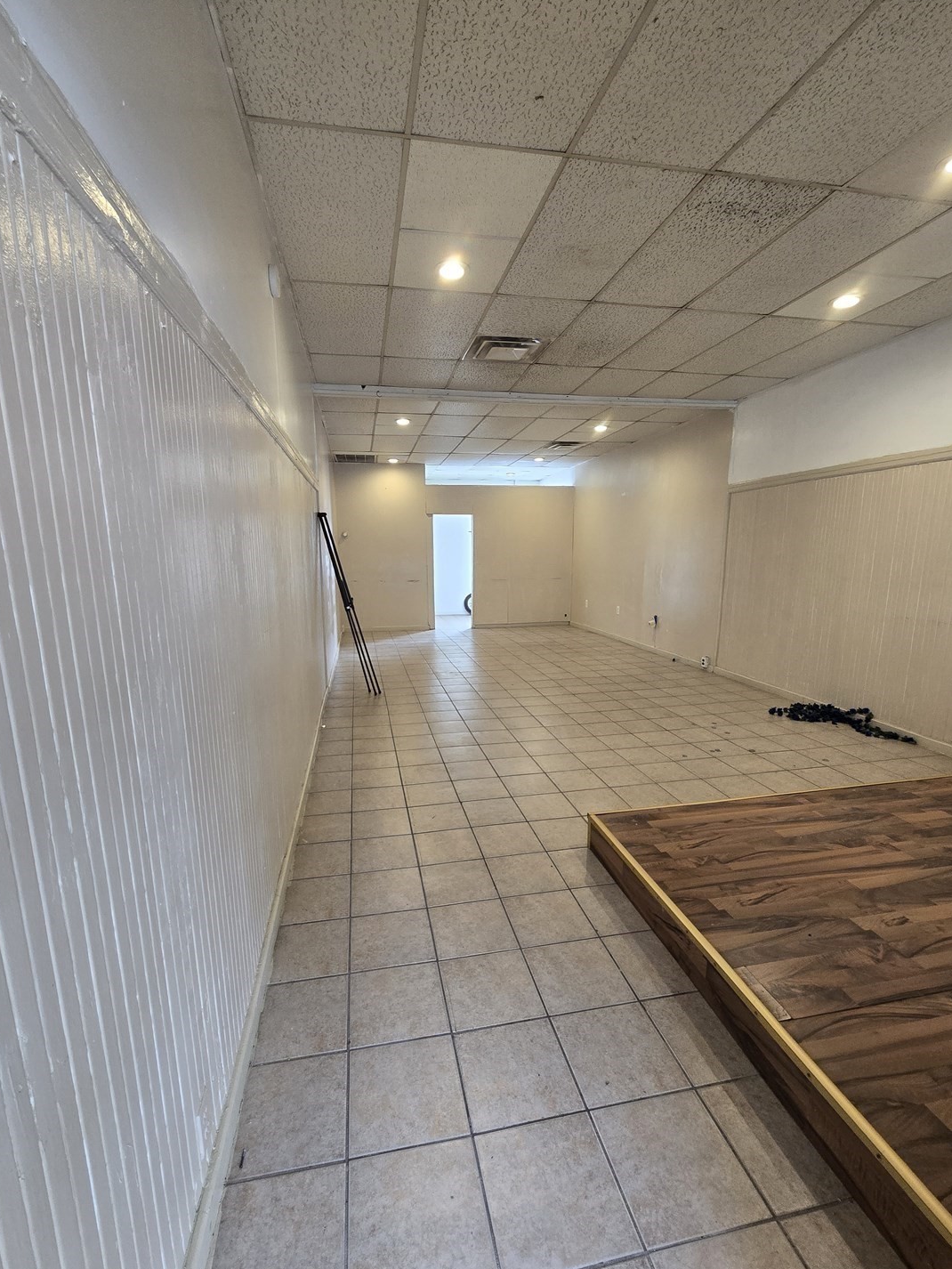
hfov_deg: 85.7
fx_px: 513
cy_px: 663
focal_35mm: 14
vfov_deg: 102.0
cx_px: 464
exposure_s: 1/60
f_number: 2.2
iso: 250
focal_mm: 2.2
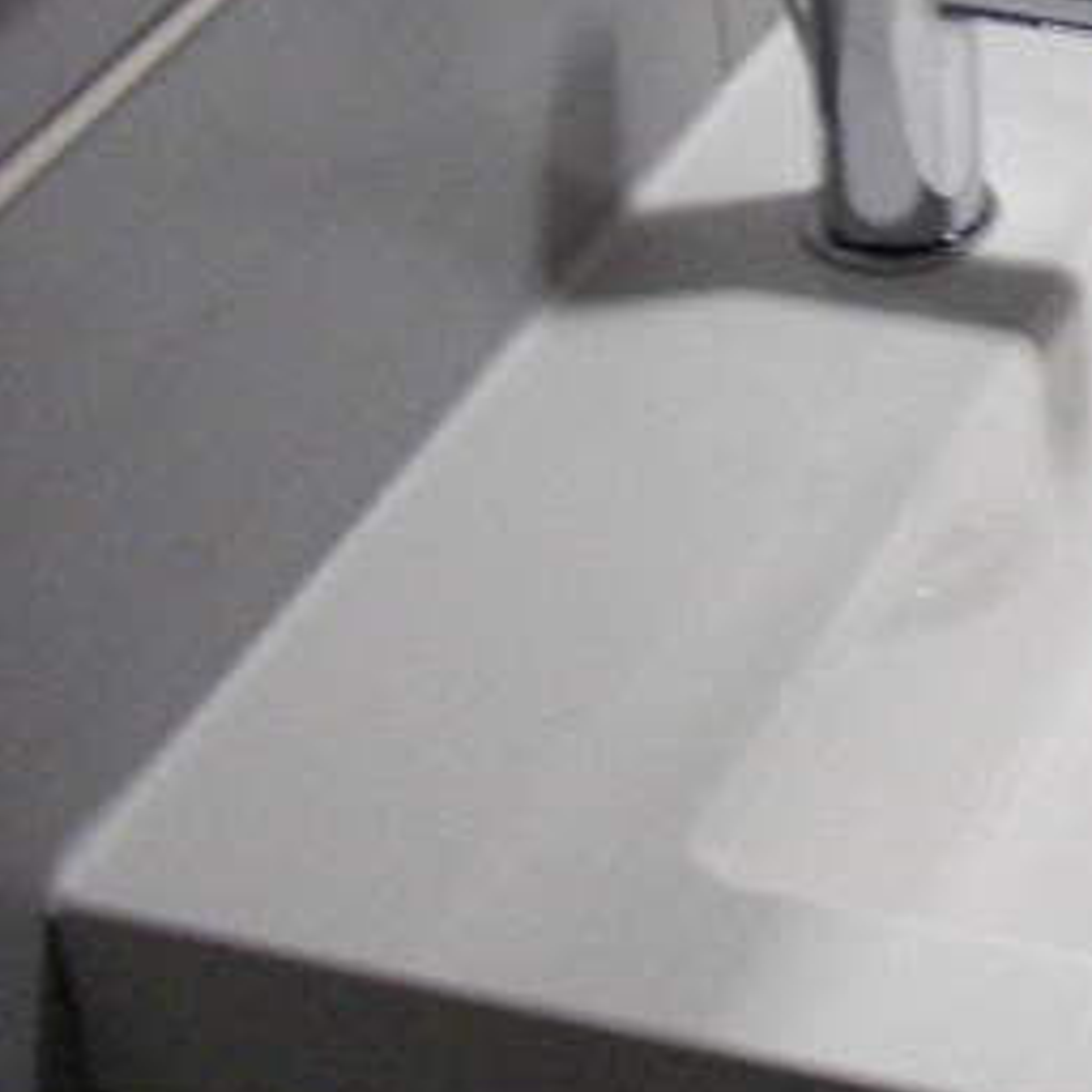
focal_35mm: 112
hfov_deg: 14.5
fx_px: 3997
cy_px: 164
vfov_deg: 15.4
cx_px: 1642
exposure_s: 1/80
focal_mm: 6.3
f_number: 2.8
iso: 400
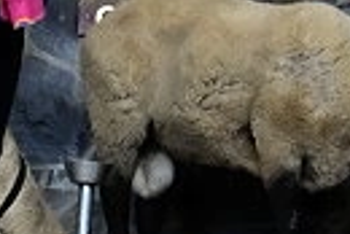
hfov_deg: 5.7
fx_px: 3533
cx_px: 226
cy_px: -235
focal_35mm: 363
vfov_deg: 3.8
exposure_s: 1/160
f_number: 3.6
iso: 4000
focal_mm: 39
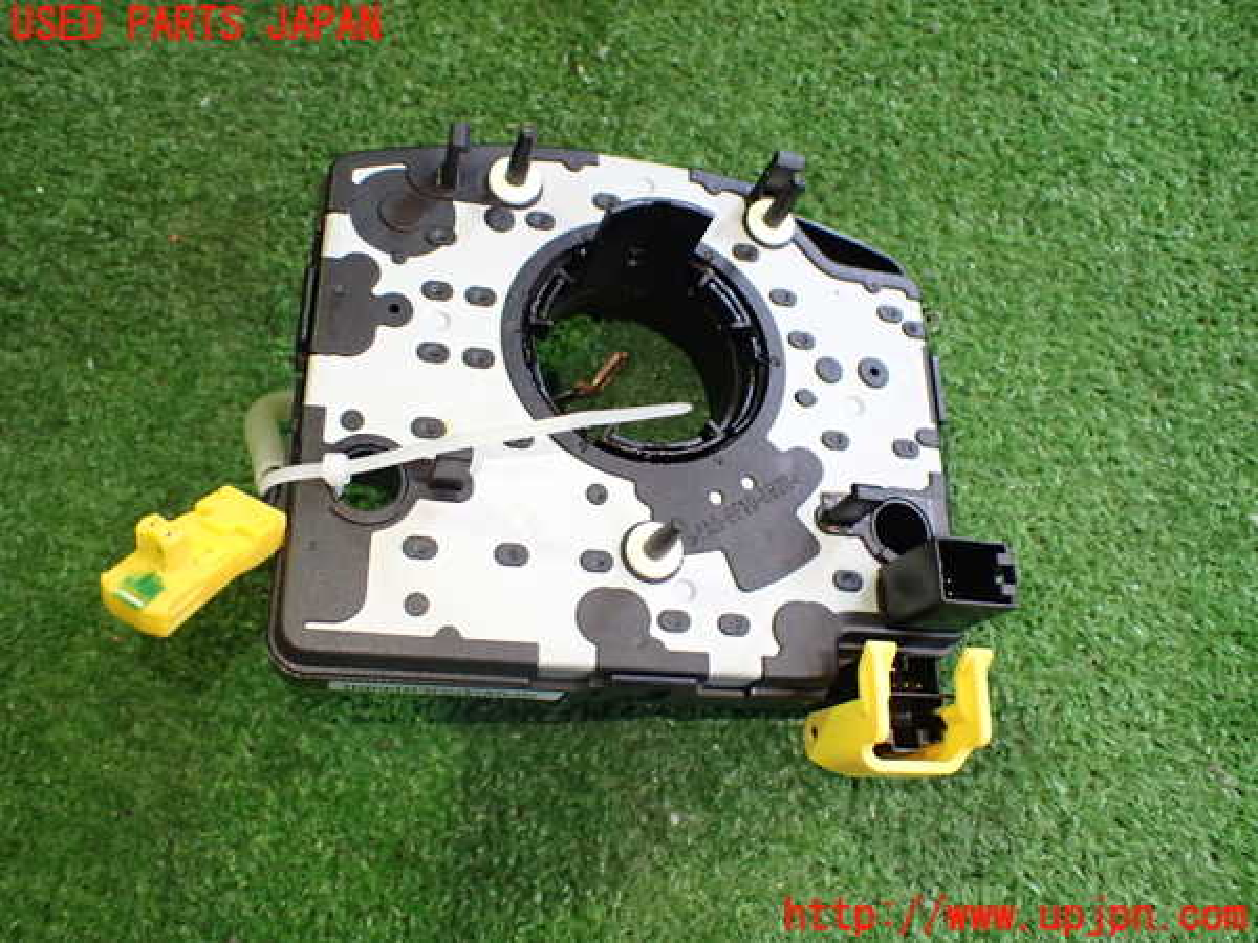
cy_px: 472
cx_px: 629
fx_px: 1090
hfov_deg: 60.0
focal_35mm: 30
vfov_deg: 46.8
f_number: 2.3
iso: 800
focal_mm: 5.4
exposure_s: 1/125
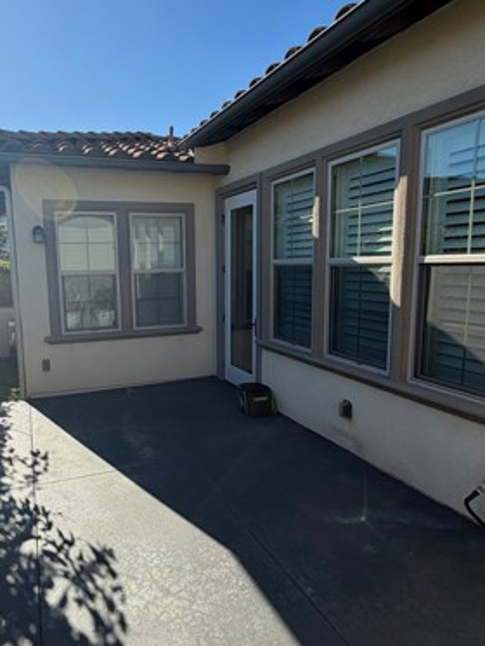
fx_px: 448
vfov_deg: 71.6
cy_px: 333
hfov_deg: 56.0
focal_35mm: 24
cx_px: 177
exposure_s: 1/770
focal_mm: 2.22
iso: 25
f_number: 2.2
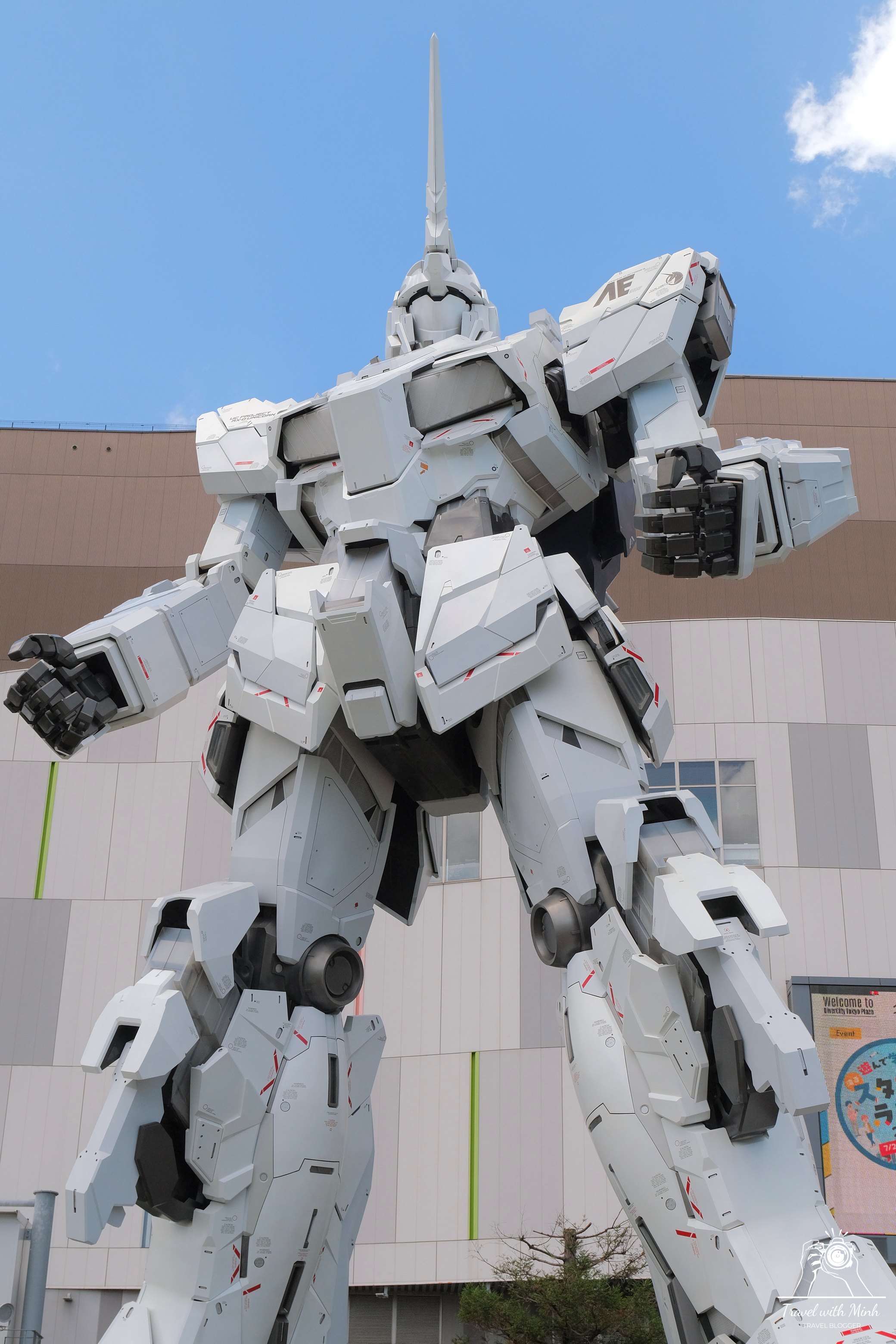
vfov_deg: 41.9
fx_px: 1755
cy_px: 672
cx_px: 448
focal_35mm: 47
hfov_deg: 28.6
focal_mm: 31
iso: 800
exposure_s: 1/1800
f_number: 5.6
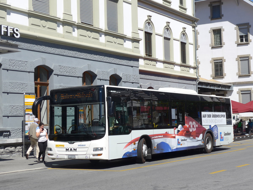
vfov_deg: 22.3
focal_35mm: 66
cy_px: 95
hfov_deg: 29.4
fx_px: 482
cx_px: 126
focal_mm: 13.4
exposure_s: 1/800
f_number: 3.9
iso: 80
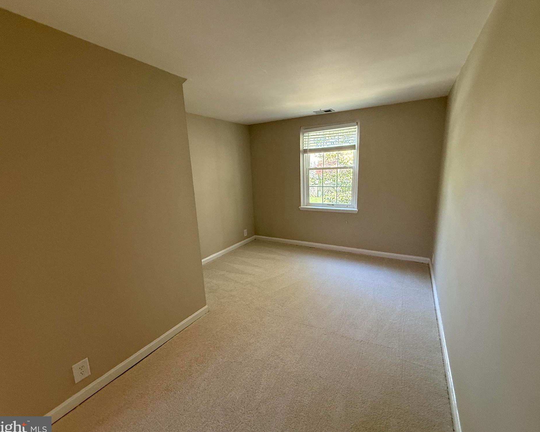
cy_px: 218
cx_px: 275
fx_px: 240
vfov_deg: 84.0
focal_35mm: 15
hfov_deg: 96.8
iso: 400
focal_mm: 2.22
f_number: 2.2
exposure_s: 1/60
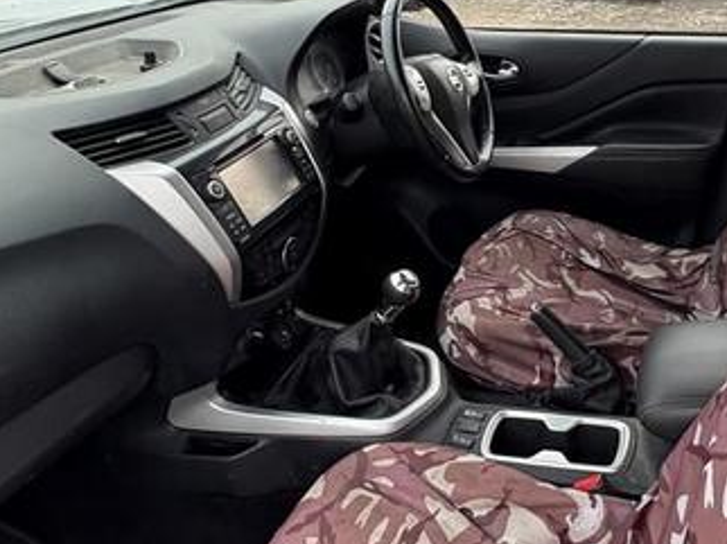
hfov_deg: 47.2
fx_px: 818
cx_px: 481
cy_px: 219
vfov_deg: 36.6
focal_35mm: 39
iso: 100
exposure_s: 1/130
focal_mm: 2.22
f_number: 2.2
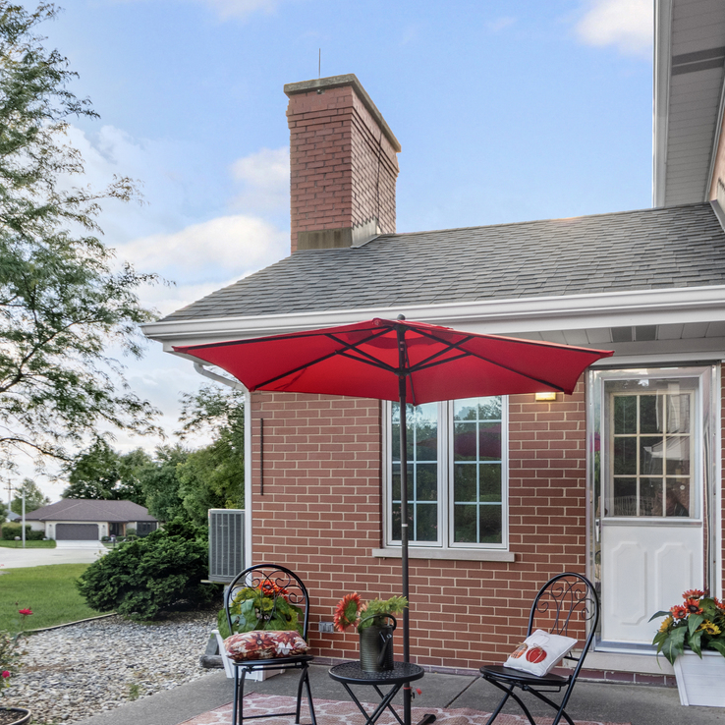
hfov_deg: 56.6
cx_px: 451
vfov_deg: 55.7
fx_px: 663
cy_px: 501
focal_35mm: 28
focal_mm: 10
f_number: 8
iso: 250
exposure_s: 1/50
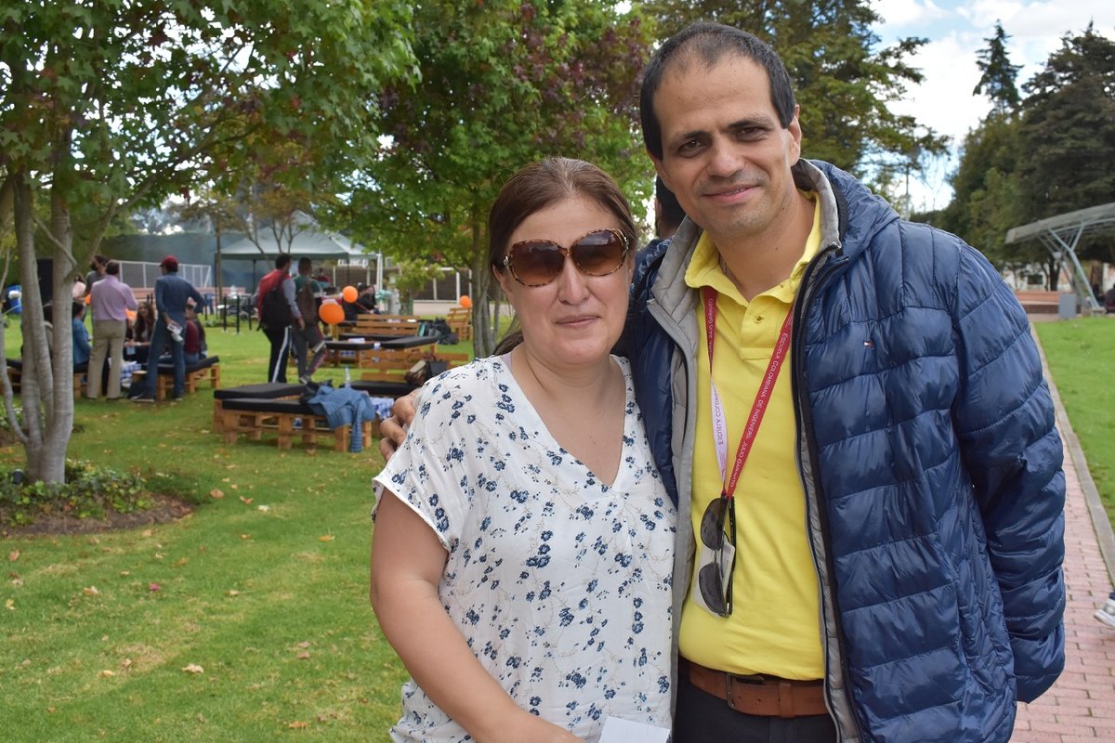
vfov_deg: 35.5
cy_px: 372
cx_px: 558
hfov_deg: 51.3
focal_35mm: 38
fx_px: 1161
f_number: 8
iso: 560
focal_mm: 25
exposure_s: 1/500
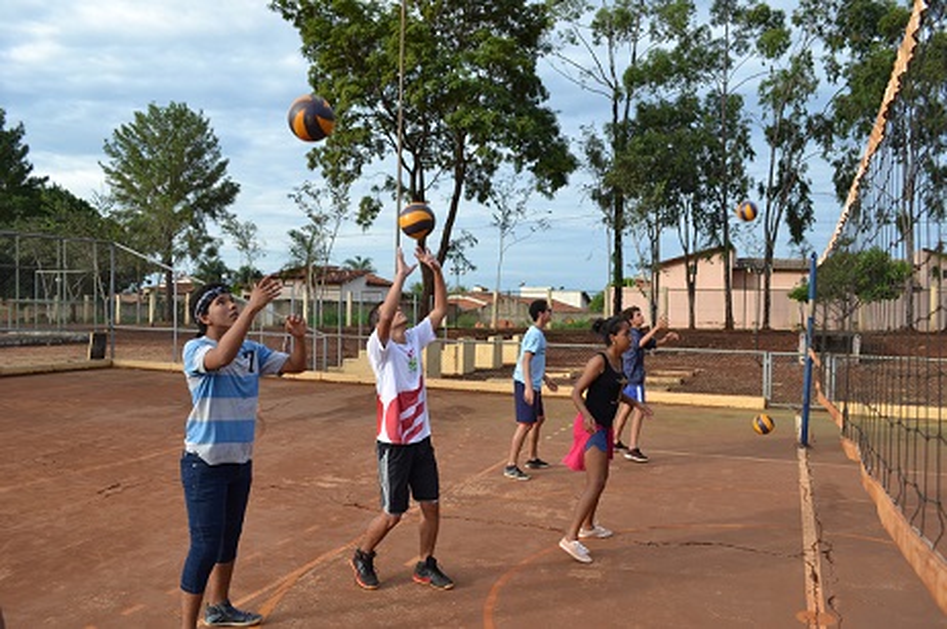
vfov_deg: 47.8
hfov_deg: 67.4
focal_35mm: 27
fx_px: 709
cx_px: 474
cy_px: 314
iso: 100
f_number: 6.3
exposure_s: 1/160
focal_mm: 18
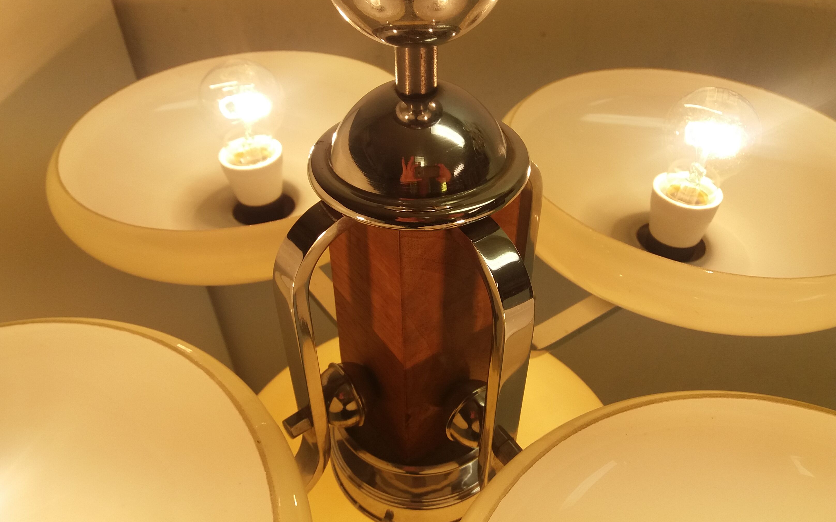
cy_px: 214
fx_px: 683
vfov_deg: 41.7
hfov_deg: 62.9
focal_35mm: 30
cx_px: 414
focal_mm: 3.7
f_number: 1.9
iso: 64
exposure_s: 1/140
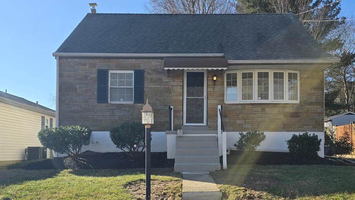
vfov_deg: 33.3
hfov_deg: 56.6
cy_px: 139
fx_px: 329
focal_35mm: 35
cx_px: 190
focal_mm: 6.3
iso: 12
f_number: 1.7
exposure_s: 1/705
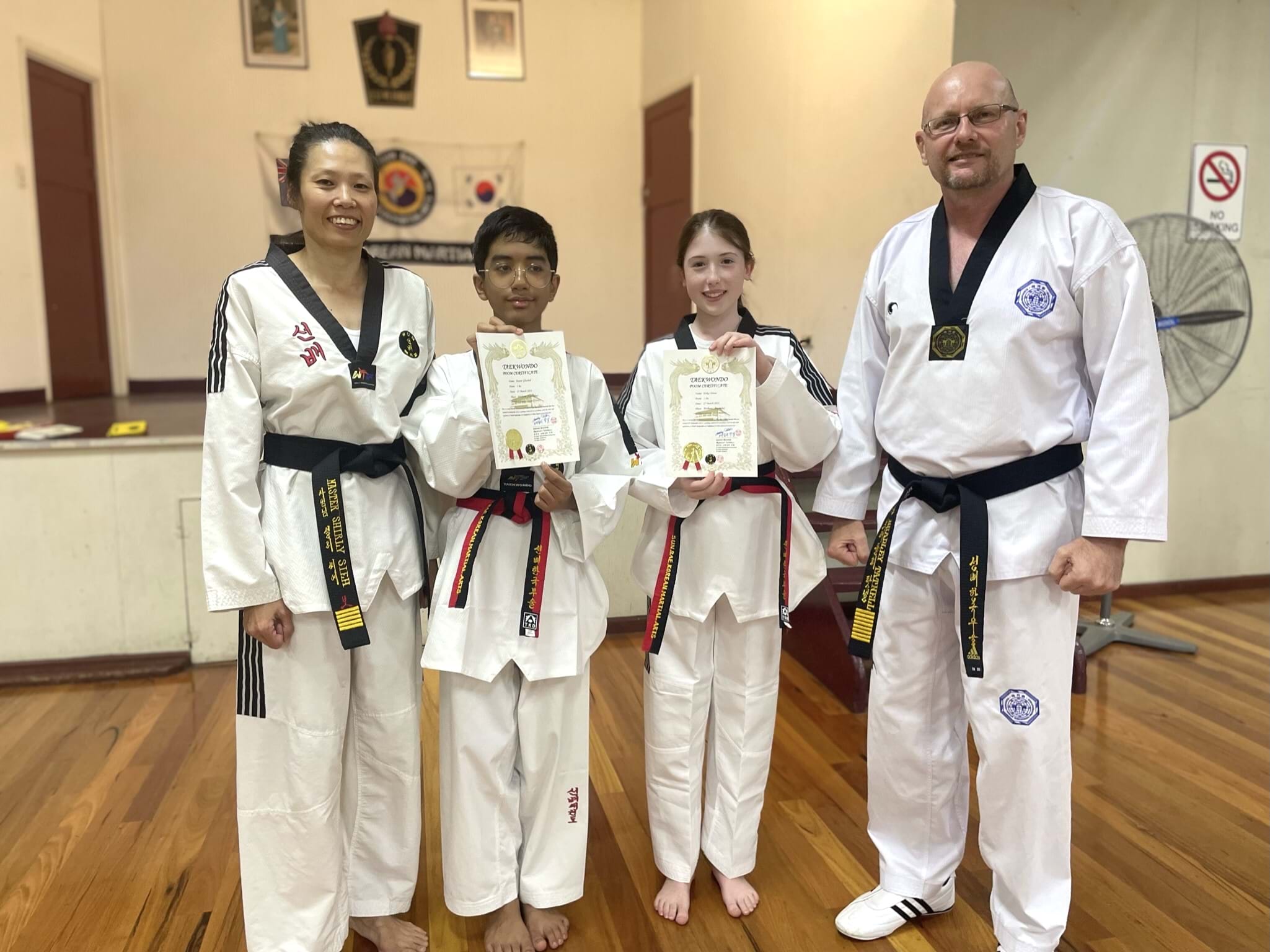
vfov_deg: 53.0
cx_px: 635
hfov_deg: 67.3
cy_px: 476
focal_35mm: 26
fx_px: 954
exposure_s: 1/50
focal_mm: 4.2
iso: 160
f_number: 1.6
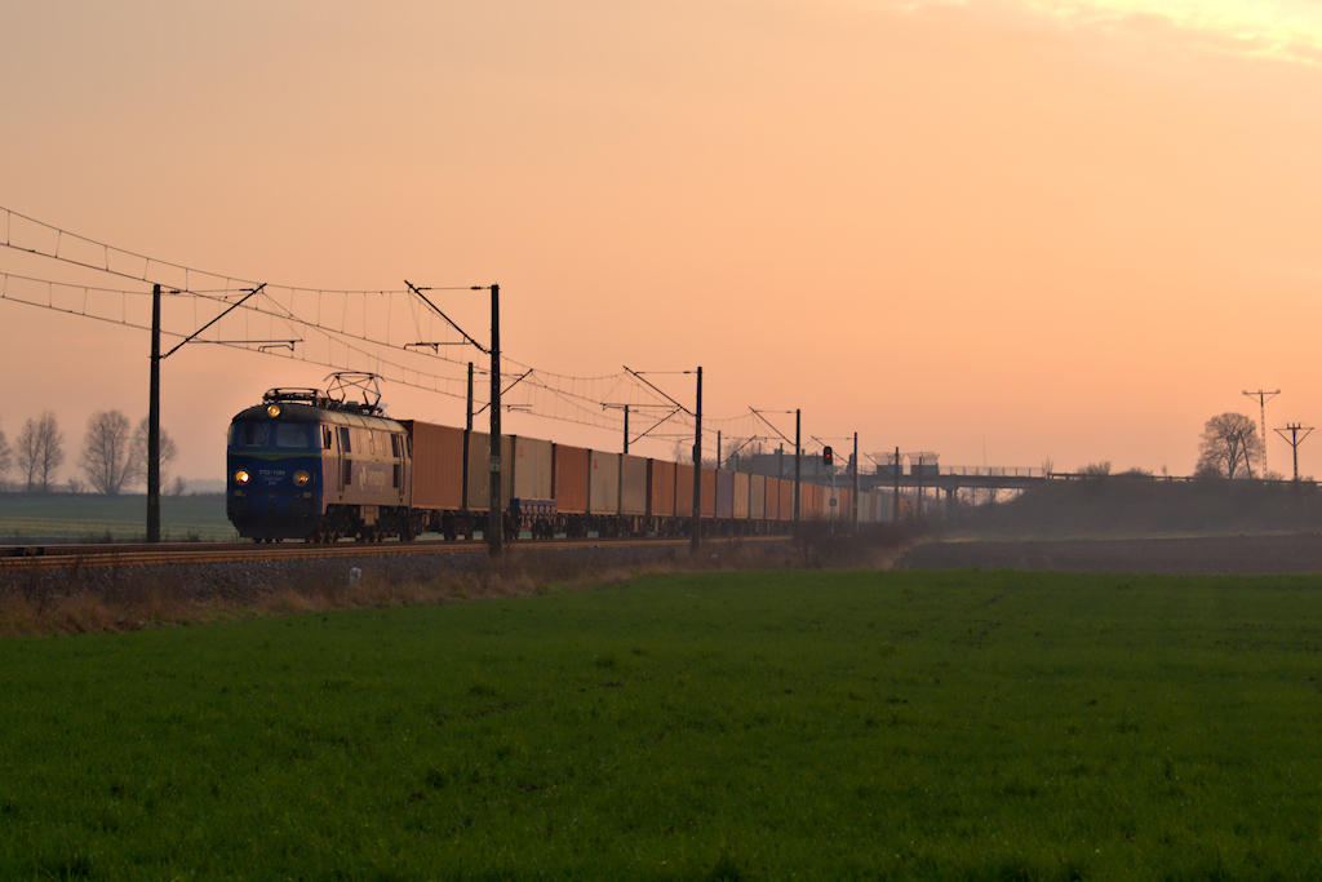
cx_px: 661
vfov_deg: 13.0
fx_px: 3856
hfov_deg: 19.5
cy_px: 441
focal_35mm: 105
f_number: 7.1
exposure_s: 1/250
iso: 200
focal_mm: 70
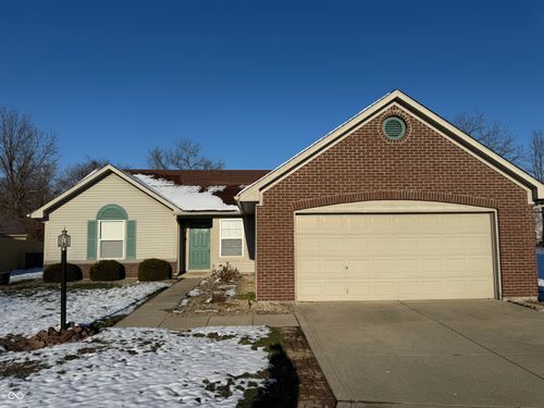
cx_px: 272
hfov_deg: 71.6
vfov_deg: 56.8
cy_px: 204
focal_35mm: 24
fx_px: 377
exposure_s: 1/9009
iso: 80
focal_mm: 6.76
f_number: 1.78
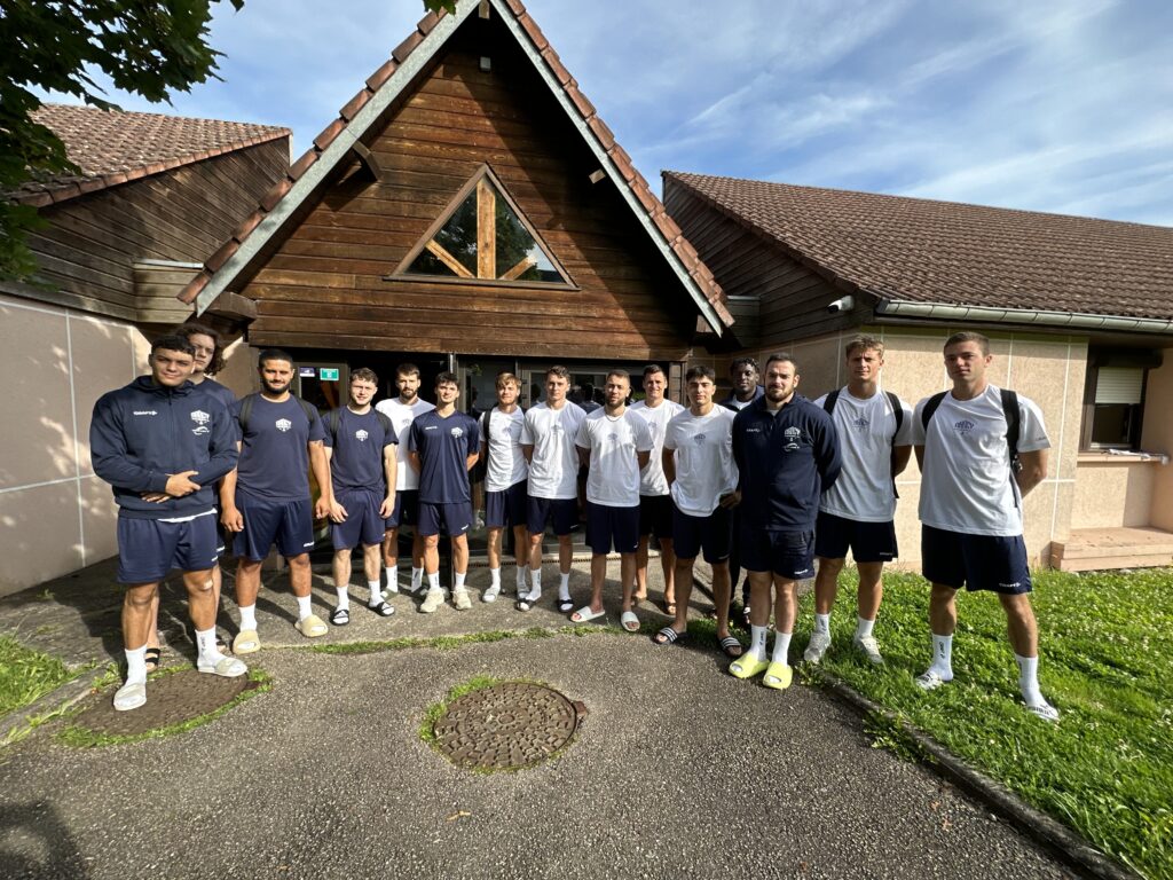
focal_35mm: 14
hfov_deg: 102.1
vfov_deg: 85.7
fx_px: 474
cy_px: 440
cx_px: 586
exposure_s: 1/564
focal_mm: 2.22
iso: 40
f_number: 2.2
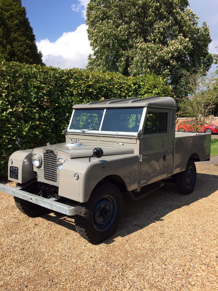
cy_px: 146
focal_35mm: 29
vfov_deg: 61.7
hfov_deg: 48.2
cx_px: 109
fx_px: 244
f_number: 2.2
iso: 32
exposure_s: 1/1582
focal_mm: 4.15
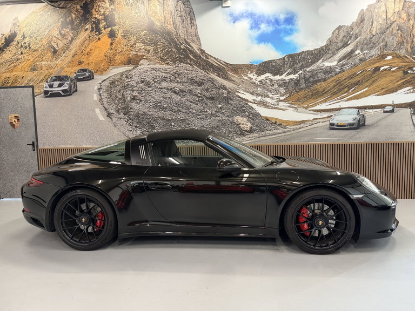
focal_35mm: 24
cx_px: 208
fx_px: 288
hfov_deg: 71.6
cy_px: 156
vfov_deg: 56.8
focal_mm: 6.76
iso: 200
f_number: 1.78
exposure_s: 1/50
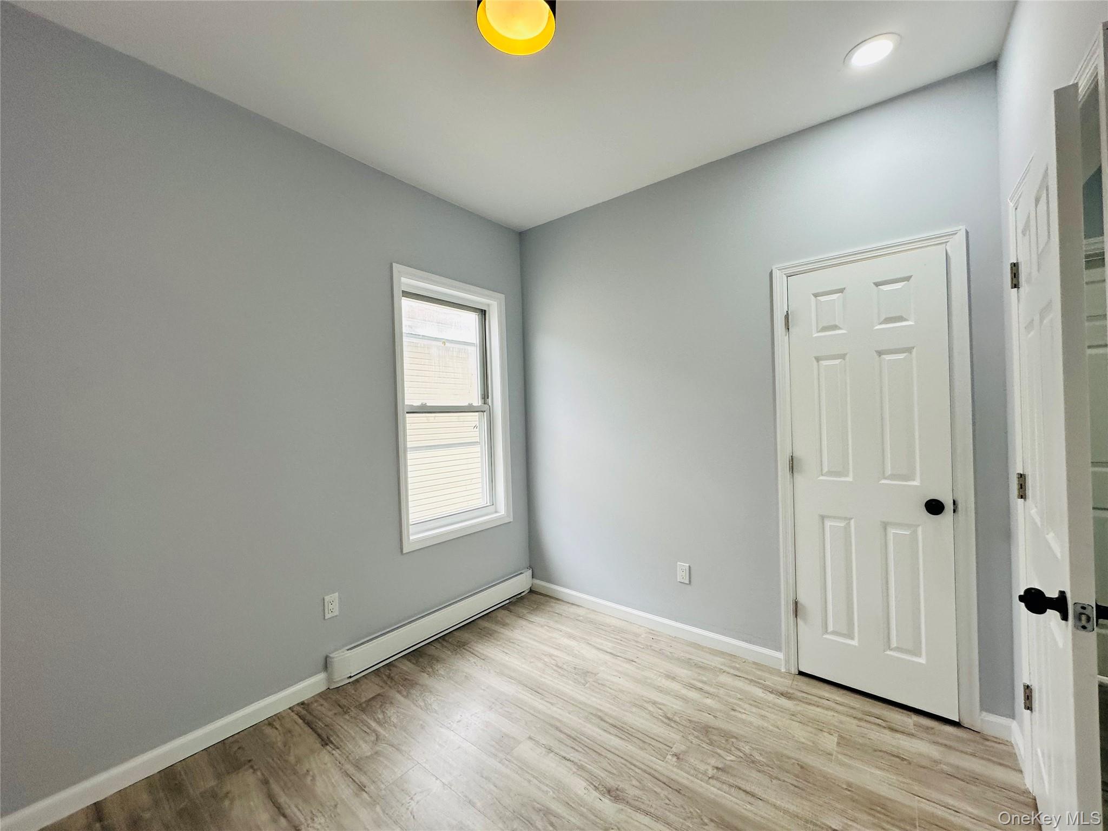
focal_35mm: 14
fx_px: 448
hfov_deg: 102.1
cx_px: 554
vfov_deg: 85.7
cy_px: 416
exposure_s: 1/120
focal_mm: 2.22
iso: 64
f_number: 2.2
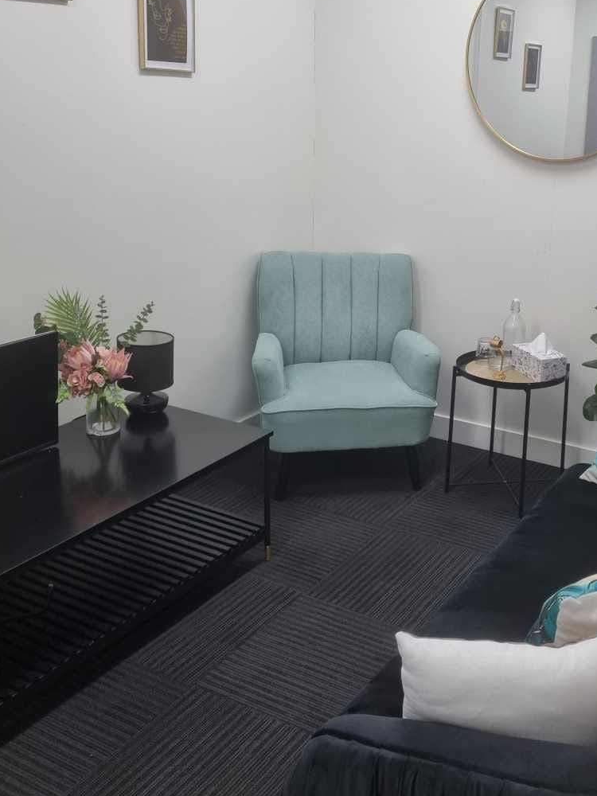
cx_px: 432
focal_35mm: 39
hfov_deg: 36.1
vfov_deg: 47.4
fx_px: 897
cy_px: 292
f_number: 1.8
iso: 125
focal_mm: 5.4
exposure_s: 1/100
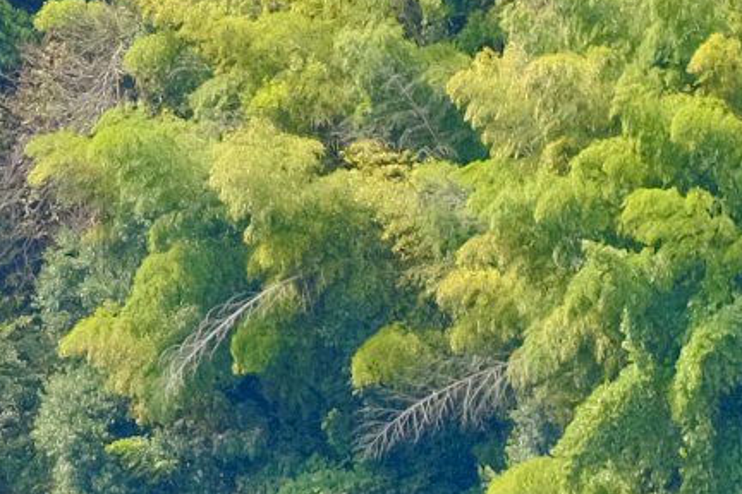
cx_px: -1443
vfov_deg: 1.4
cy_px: 60
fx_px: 20115
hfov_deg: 2.1
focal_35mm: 976
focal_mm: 90
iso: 800
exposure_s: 1/3200
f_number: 2.5
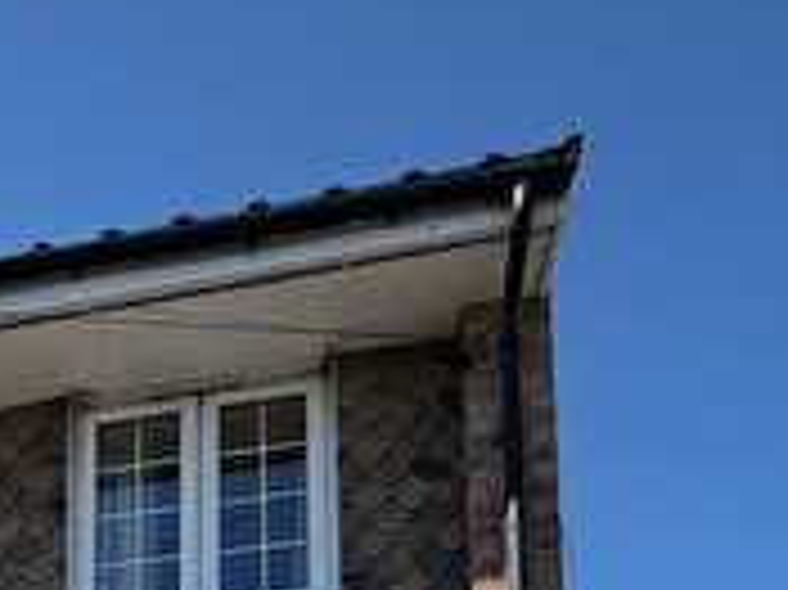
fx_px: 1274
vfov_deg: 19.2
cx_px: -27
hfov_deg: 31.4
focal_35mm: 56
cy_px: 1083
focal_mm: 2.22
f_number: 2.2
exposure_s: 1/770
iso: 25
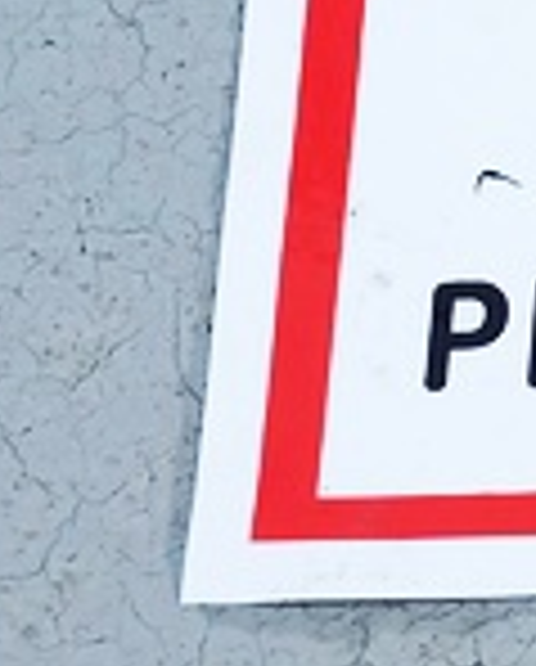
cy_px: 205
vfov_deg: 5.3
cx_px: 2239
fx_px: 7176
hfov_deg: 4.0
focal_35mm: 363
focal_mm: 37.1
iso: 200
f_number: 5.3
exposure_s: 1/1300
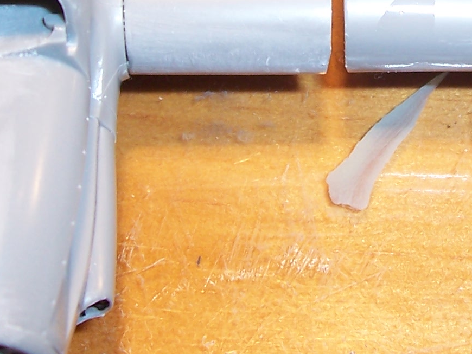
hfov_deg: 21.5
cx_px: 375
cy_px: -58
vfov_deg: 15.9
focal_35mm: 90
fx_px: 1228
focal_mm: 5.6
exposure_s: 1/60
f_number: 2.7
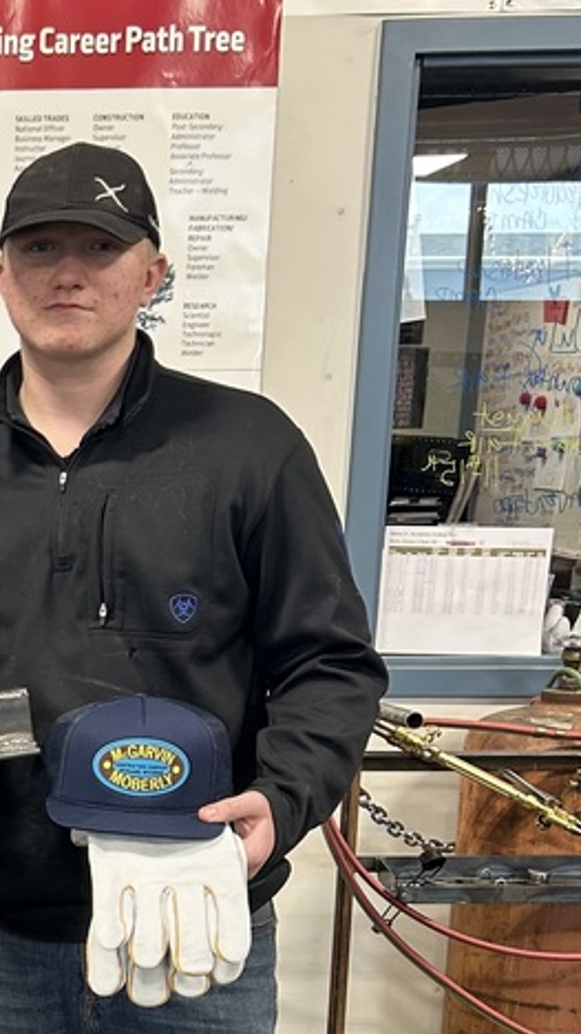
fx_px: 1699
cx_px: -212
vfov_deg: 32.8
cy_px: 844
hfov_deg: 17.9
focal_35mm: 62
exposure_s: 1/60
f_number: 1.5
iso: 64
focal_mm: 5.7
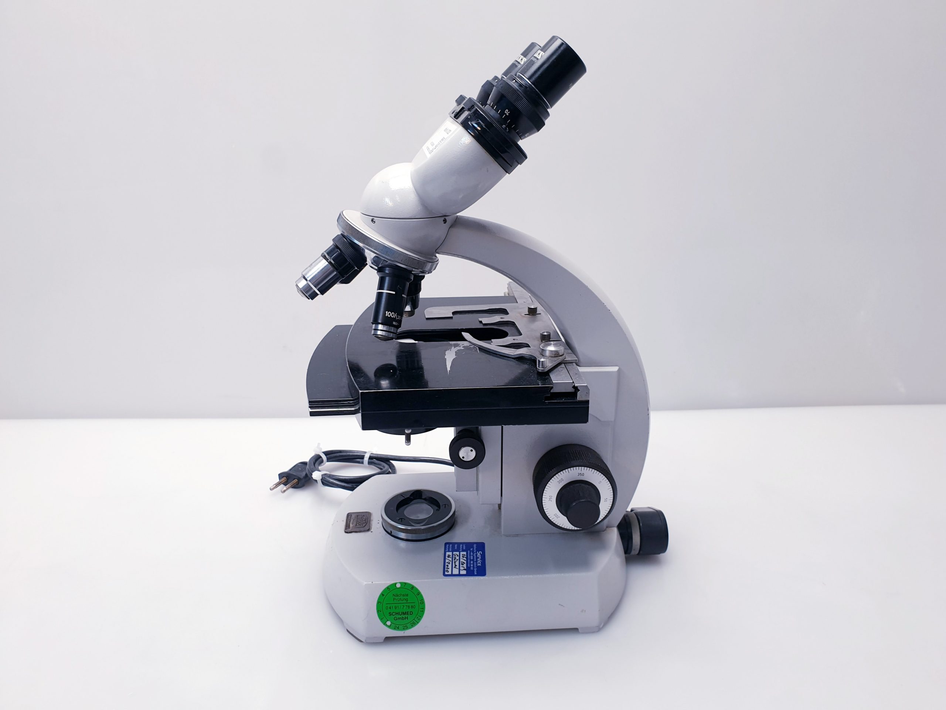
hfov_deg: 67.3
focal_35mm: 26
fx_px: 711
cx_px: 473
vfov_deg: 53.1
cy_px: 355
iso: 64
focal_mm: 4.3
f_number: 2.4
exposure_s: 1/50
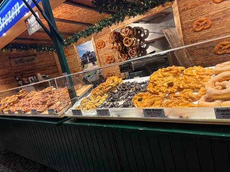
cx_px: 115
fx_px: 173
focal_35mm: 26
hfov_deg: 67.3
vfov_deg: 53.1
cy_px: 86
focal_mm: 5.96
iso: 125
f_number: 1.6
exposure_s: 1/100
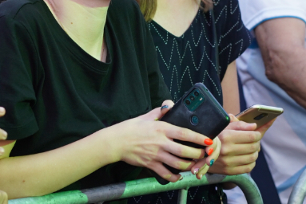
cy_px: -108
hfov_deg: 5.8
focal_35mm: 356
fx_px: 3028
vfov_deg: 3.8
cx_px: 150
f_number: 4
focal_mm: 105
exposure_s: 1/100
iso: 500
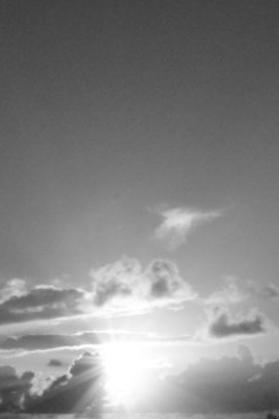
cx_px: 65
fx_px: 1116
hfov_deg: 14.2
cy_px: 404
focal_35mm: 96
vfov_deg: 20.6
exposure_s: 1/4000
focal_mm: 22
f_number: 25
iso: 6400
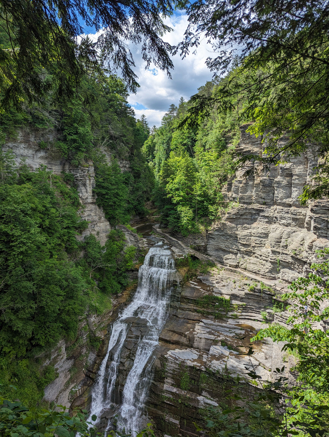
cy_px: 218
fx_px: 303
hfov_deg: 56.9
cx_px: 164
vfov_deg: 71.5
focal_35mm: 24
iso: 30
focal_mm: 6.81
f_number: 1.85
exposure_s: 1/1143
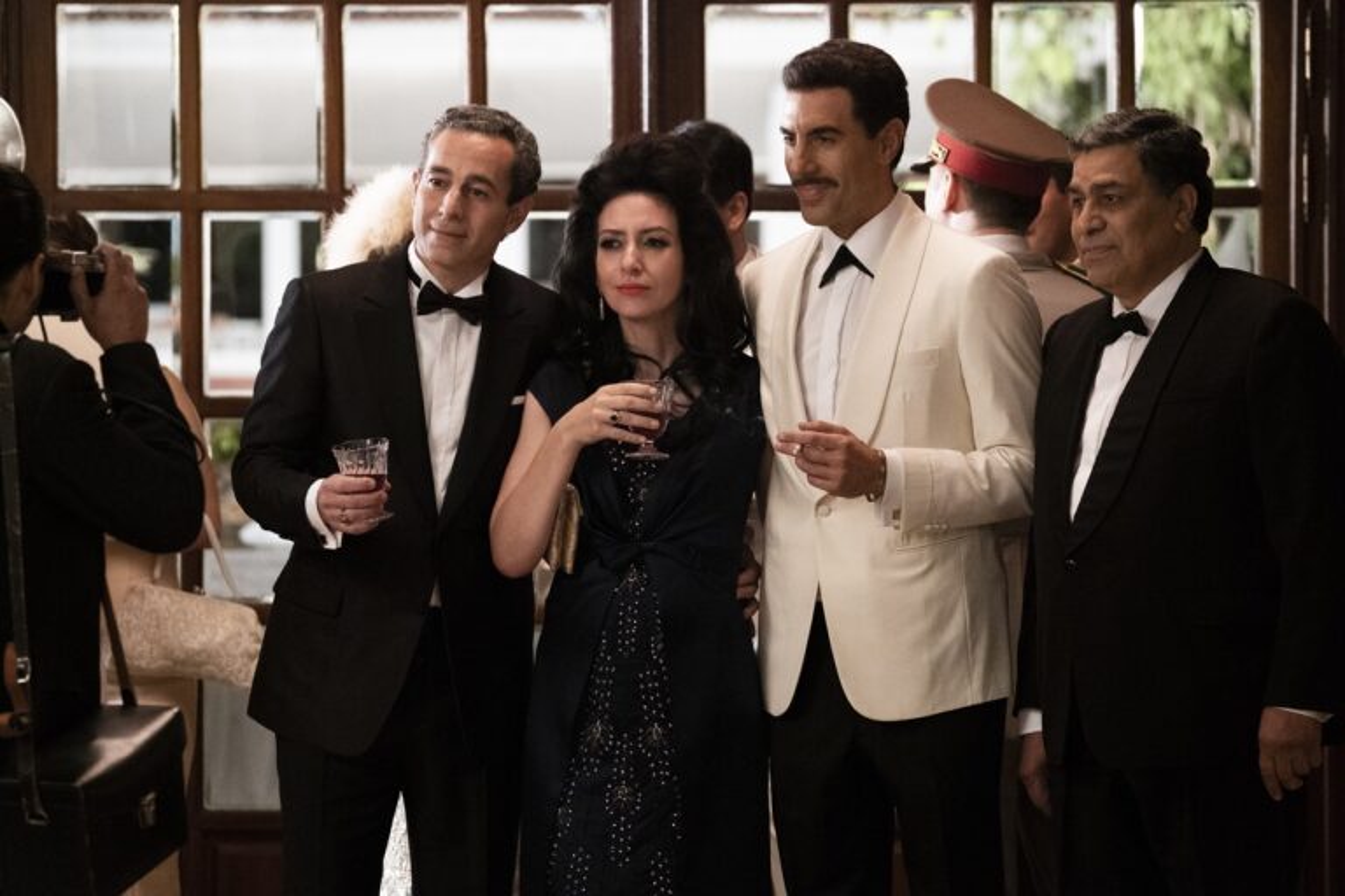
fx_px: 7247
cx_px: 672
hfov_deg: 10.6
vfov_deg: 7.1
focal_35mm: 194
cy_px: 448
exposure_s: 1/60
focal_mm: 129.2
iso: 4000
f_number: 4
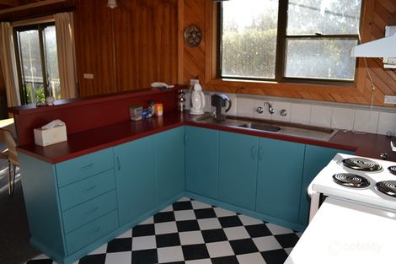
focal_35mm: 27
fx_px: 297
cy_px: 132
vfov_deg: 47.9
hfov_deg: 67.4
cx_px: 198
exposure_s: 1/125
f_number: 4
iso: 110
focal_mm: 18
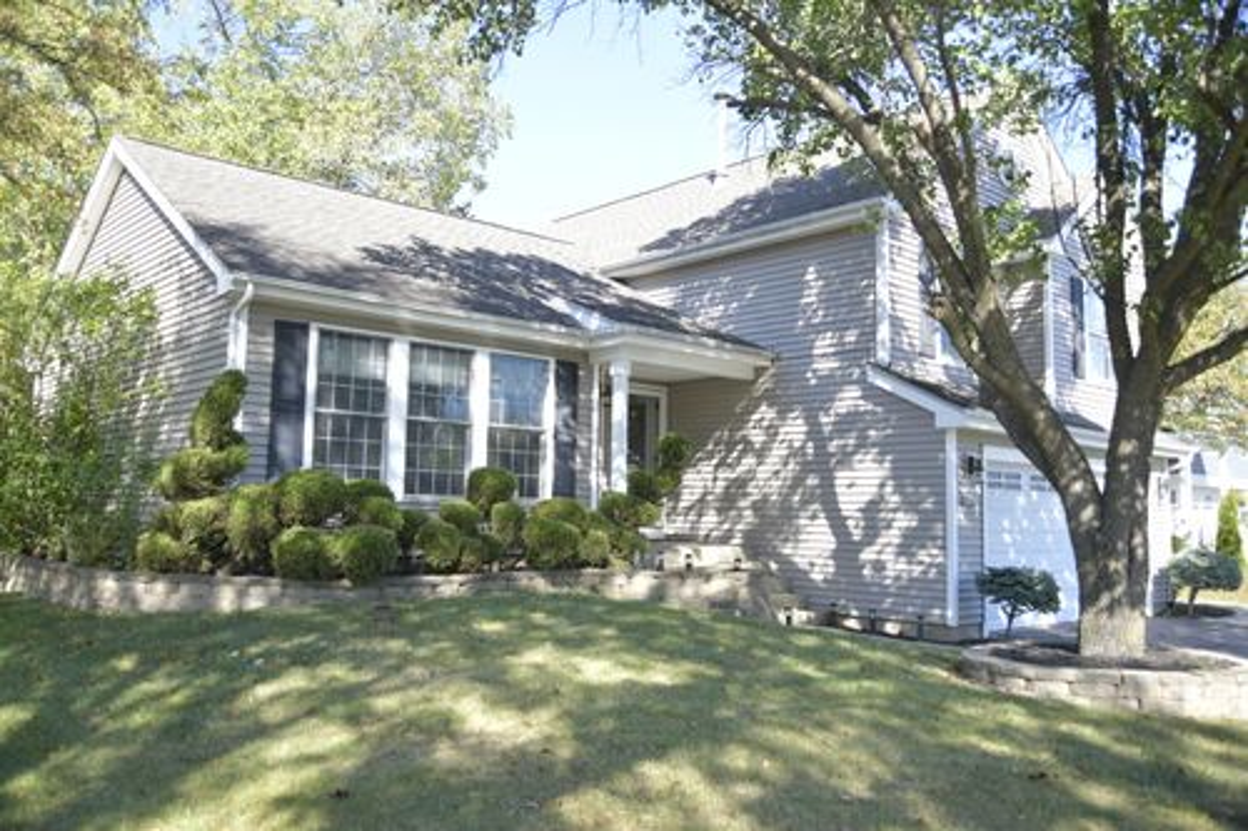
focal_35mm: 30
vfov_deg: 43.6
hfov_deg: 61.9
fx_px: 1040
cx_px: 624
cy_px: 416
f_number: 4
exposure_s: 1/400
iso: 250
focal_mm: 30
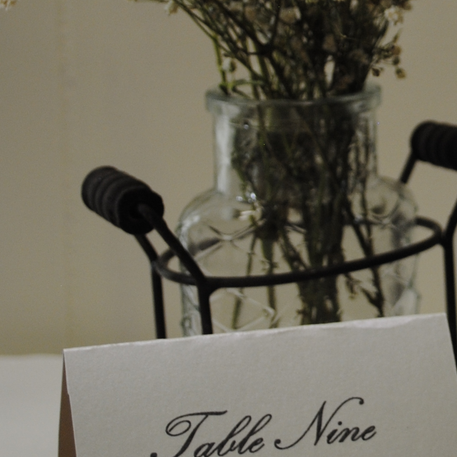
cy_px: 131
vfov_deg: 12.8
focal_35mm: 137
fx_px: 2040
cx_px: 545
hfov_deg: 12.5
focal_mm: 29
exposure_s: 1/30
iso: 220
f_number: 4.5
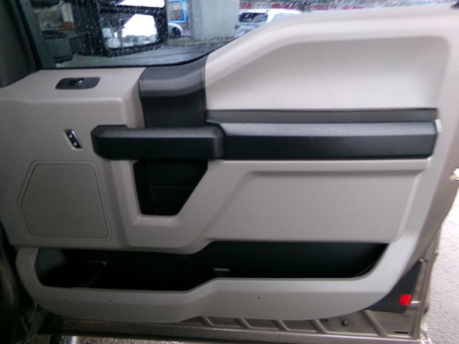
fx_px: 318
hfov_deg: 71.6
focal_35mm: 24
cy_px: 172
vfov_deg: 56.8
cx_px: 230
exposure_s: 1/17
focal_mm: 4.3
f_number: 3.7
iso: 381
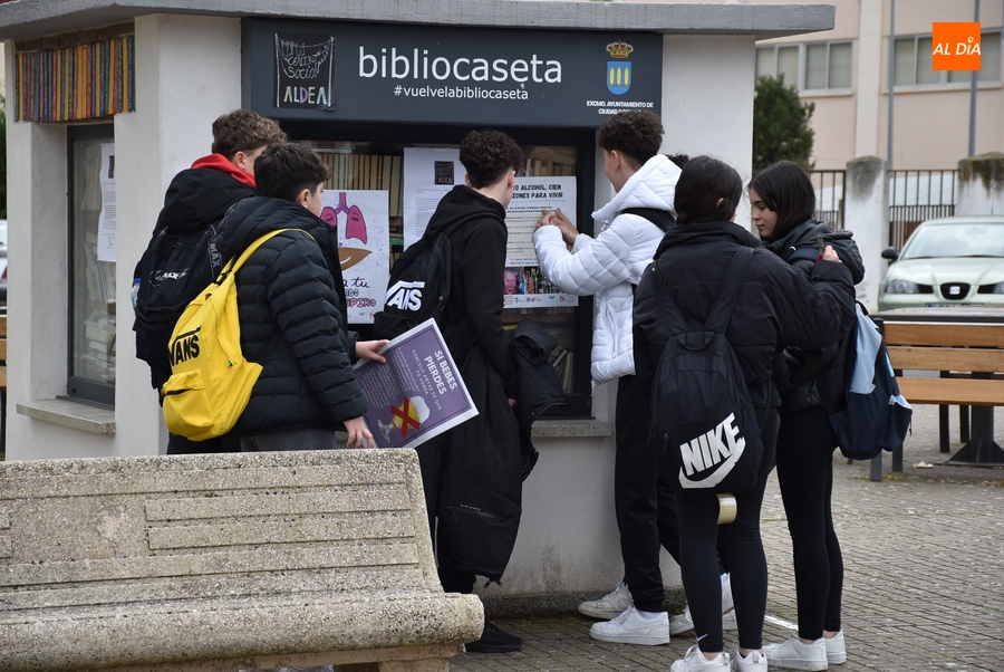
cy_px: 336
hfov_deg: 18.2
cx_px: 502
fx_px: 3140
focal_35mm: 112
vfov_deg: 12.2
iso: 100
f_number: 5
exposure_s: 1/250
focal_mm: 75
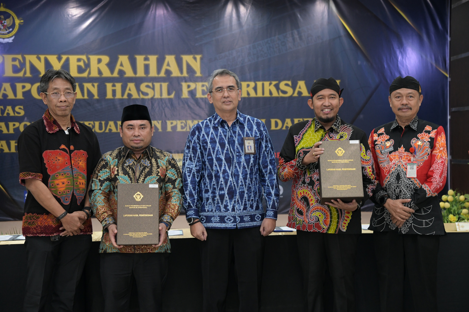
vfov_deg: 19.5
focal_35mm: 70
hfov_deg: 28.8
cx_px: 234
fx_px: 912
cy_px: 156
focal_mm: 70
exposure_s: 1/60
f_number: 5
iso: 2500
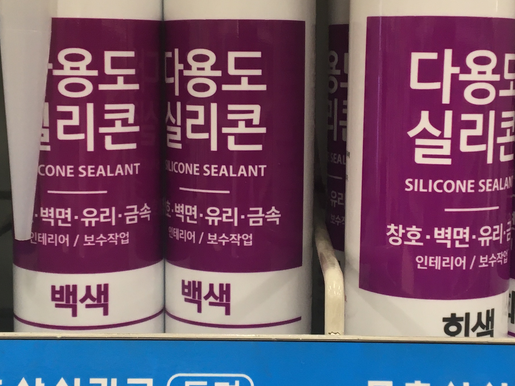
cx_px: 274
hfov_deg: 29.4
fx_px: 982
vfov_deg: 22.2
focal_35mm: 66
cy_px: 172
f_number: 2.2
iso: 50
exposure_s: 1/30
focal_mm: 4.15
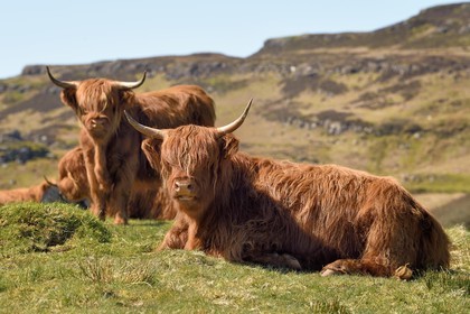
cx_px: 235
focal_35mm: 185
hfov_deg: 11.1
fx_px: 2415
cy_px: 157
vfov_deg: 7.4
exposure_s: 1/320
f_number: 8
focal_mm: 185
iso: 200
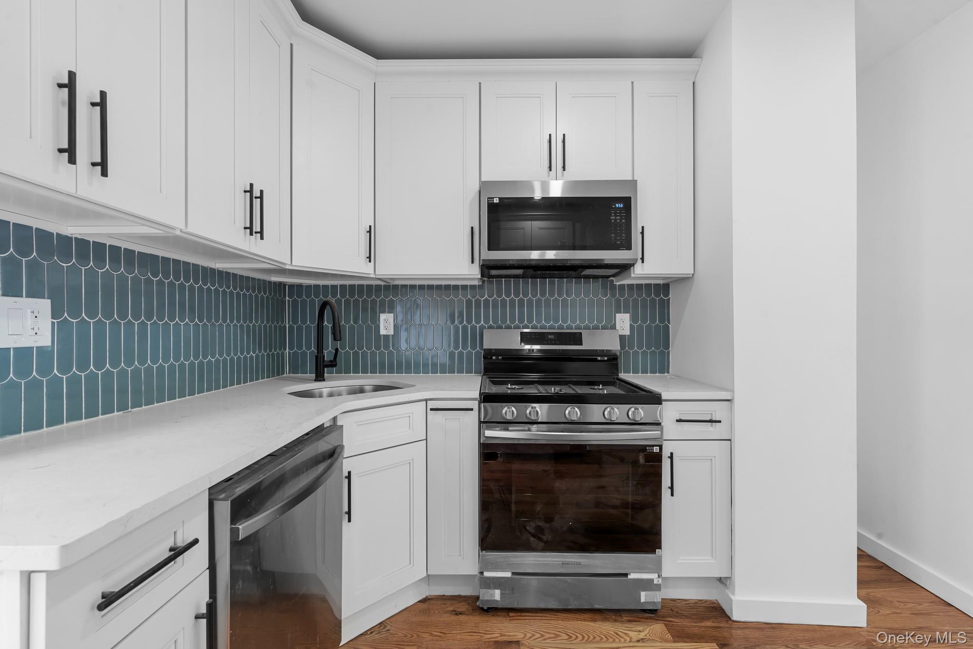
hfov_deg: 104.3
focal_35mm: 14
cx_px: 486
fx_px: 378
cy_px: 324
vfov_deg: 81.2
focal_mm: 14
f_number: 10
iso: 640
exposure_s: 1/3
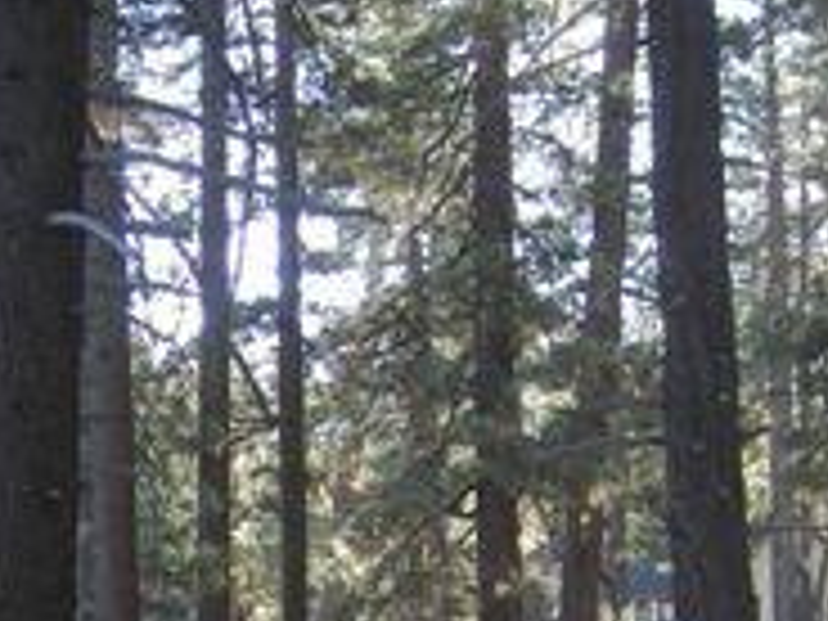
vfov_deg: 11.9
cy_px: 698
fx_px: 2918
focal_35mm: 122
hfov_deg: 16.0
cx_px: 130
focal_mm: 5.7
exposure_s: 1/59.3
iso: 54
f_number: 2.8
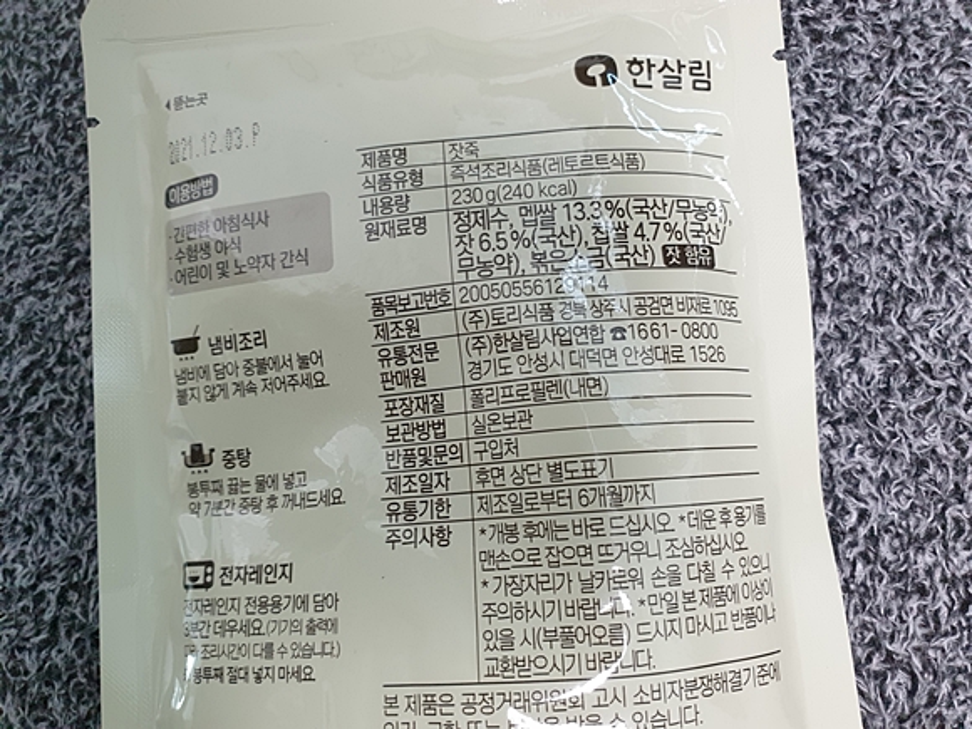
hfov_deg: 67.3
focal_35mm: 26
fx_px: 730
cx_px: 486
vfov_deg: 53.1
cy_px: 364
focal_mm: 4.3
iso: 250
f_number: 2.4
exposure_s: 1/60
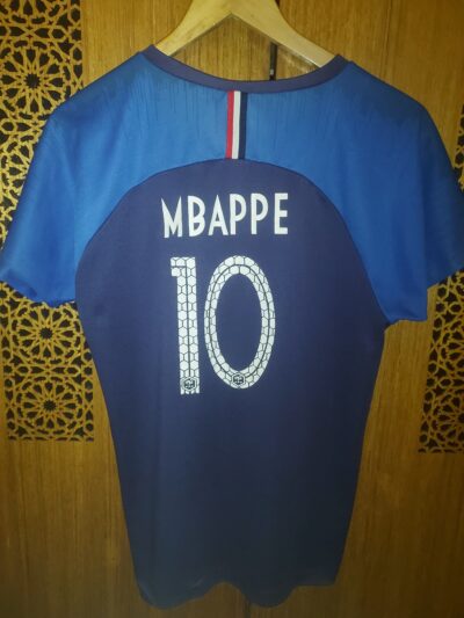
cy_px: 309
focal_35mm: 24
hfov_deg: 56.8
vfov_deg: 71.6
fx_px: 429
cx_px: 232
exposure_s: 1/25
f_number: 1.8
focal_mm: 4.6
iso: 640
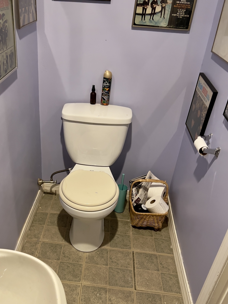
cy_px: 193
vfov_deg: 53.3
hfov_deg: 41.4
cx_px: 81
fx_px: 299
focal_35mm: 34
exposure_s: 1/60
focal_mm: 5.7
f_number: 1.5
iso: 320
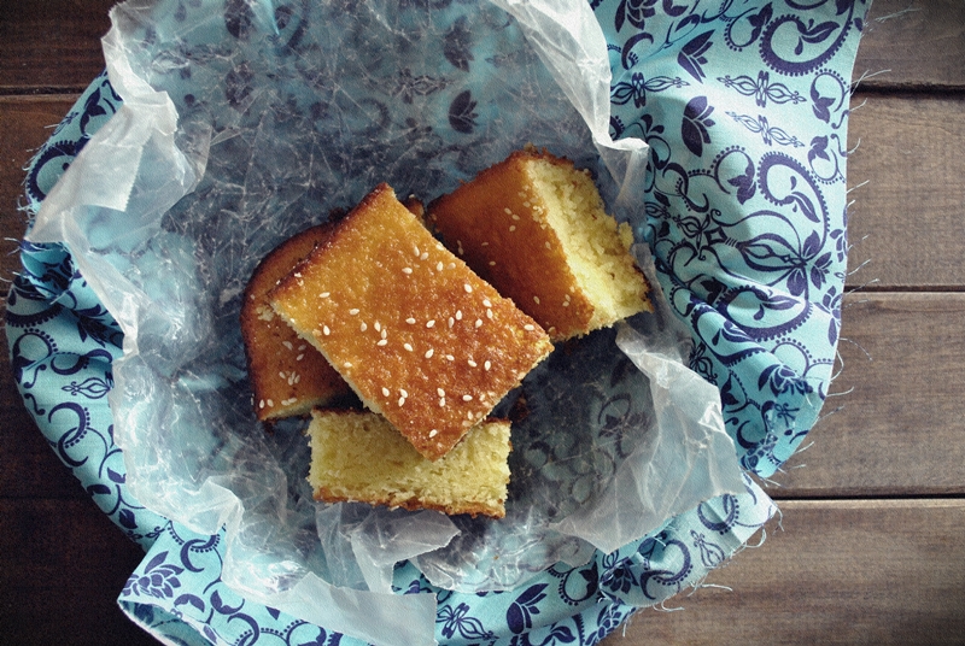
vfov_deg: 40.1
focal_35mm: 33
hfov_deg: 57.2
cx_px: 482
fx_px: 886
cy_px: 323
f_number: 7.1
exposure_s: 1/25
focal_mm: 22
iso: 1600
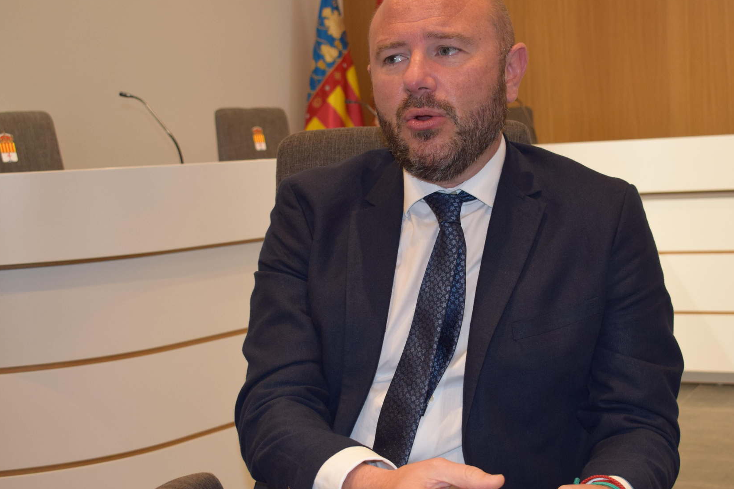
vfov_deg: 23.4
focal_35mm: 58
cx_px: 395
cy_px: 233
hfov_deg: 34.5
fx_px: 1182
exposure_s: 1/125
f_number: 5.6
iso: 800
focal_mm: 32
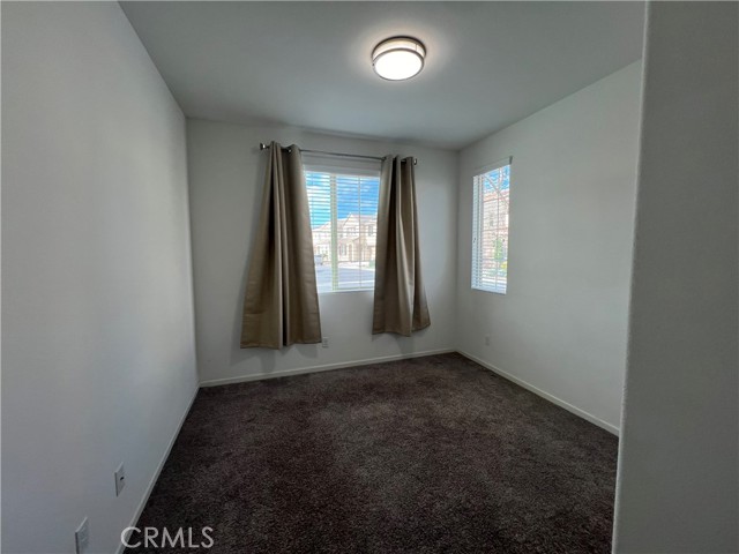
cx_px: 370
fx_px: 278
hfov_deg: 106.2
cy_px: 277
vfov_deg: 89.9
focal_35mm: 13
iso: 50
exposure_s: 1/120
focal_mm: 1.57
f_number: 1.8
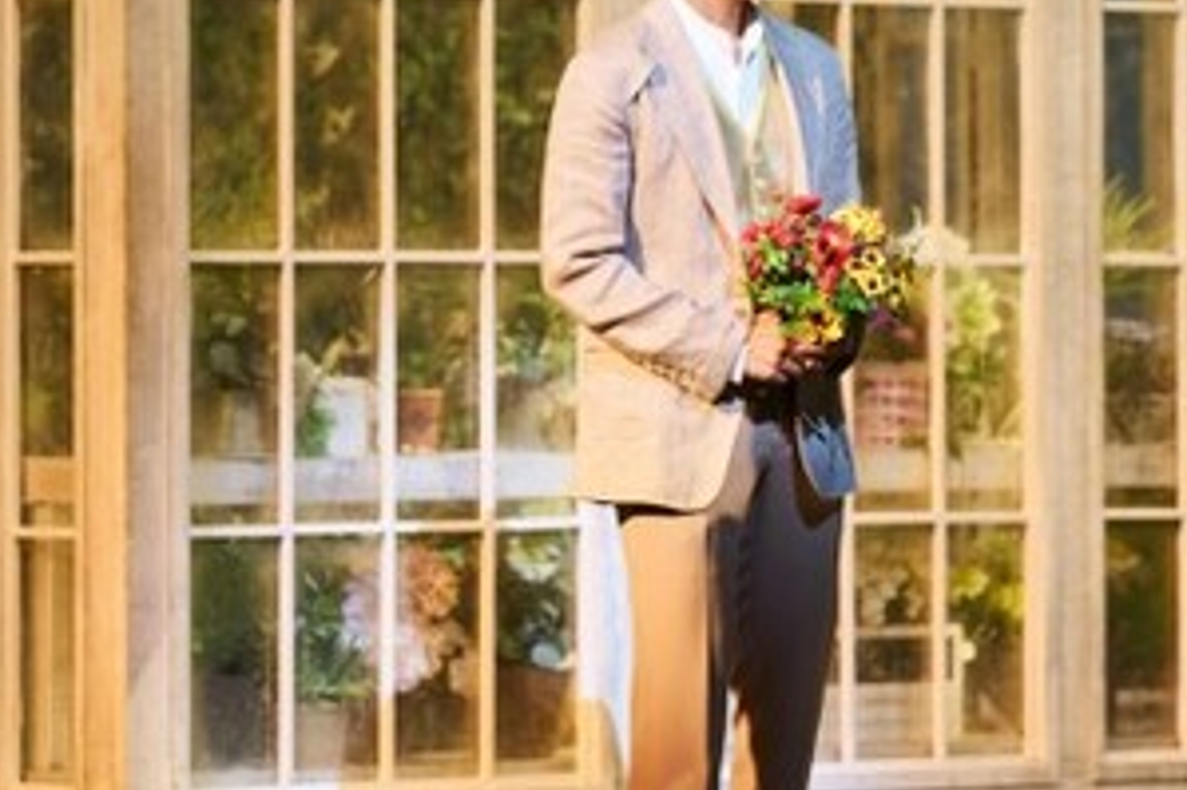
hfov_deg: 7.5
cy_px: 337
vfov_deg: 5.0
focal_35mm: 276
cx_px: 814
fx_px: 9095
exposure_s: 1/250
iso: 800
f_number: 2.8
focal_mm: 129
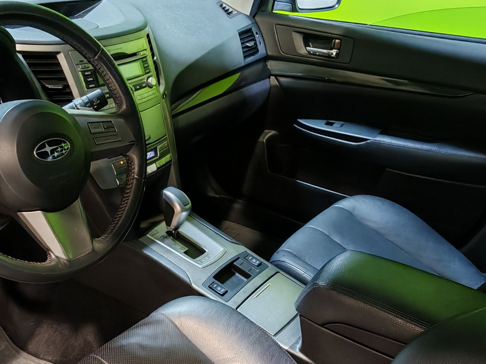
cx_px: 185
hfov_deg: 48.6
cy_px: 264
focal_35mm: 38
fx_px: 533
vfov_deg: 37.0
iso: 320
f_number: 2
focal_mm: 1.82
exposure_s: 1/33
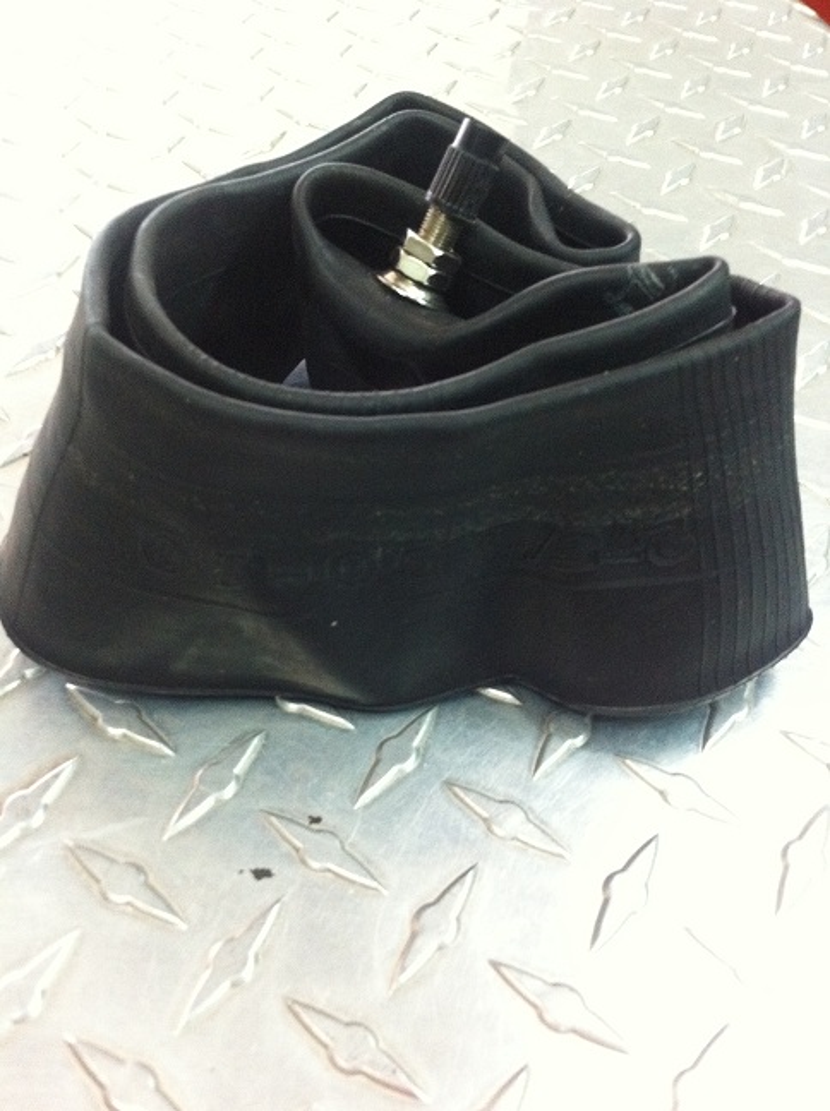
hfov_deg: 40.6
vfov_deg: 52.7
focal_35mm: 35
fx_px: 1122
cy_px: 556
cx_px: 415
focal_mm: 3.85
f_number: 2.8
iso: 320
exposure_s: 1/15
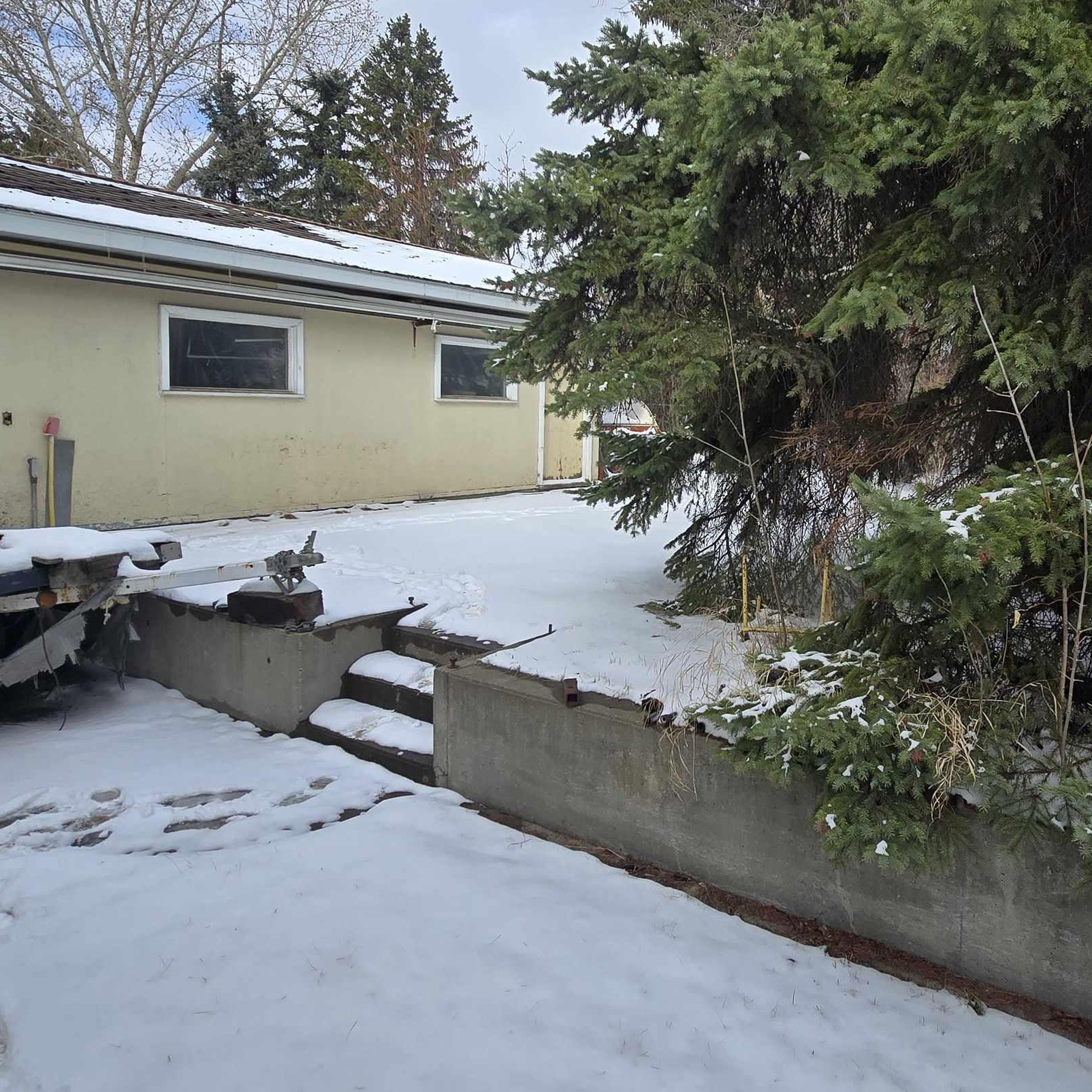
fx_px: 785
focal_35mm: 22
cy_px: 476
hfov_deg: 67.7
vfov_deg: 69.3
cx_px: 728
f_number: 2.2
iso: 50
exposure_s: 1/1293
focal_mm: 2.2
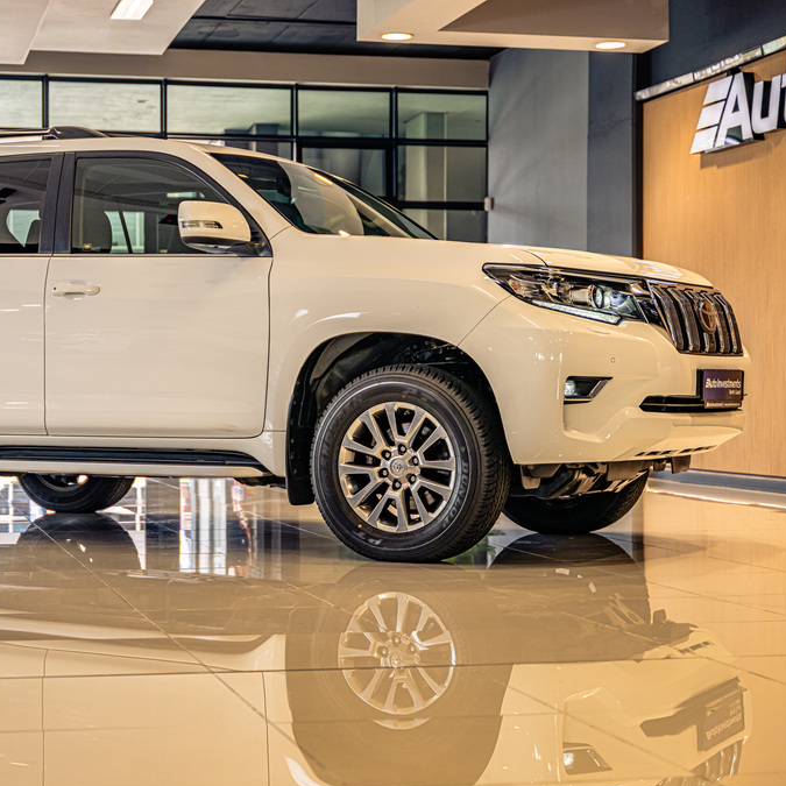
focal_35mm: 67
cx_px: 214
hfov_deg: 25.5
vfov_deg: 25.7
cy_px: 396
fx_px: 1721
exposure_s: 1/200
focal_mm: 52
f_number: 2.8
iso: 320
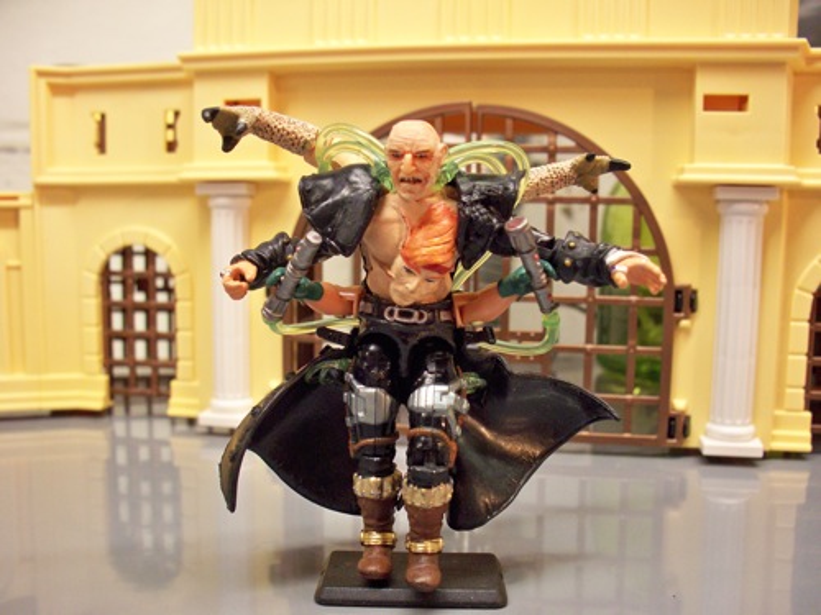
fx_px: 830
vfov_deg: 40.7
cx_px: 410
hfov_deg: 52.6
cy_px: 308
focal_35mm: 35
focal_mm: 7.54
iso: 250
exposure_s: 1/30
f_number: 2.8
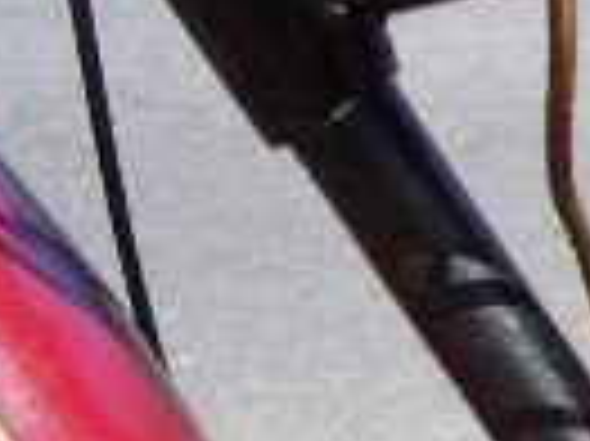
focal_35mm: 171
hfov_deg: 10.4
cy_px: 450
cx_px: 1261
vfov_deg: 8.6
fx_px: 2912
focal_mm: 5.8
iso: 80
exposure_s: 1/200
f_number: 4.3
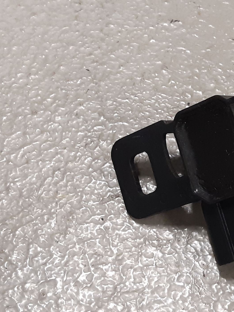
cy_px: 153
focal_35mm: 38
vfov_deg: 49.0
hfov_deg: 35.4
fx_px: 342
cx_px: 212
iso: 160
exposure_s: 1/50
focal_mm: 3.93
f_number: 1.7
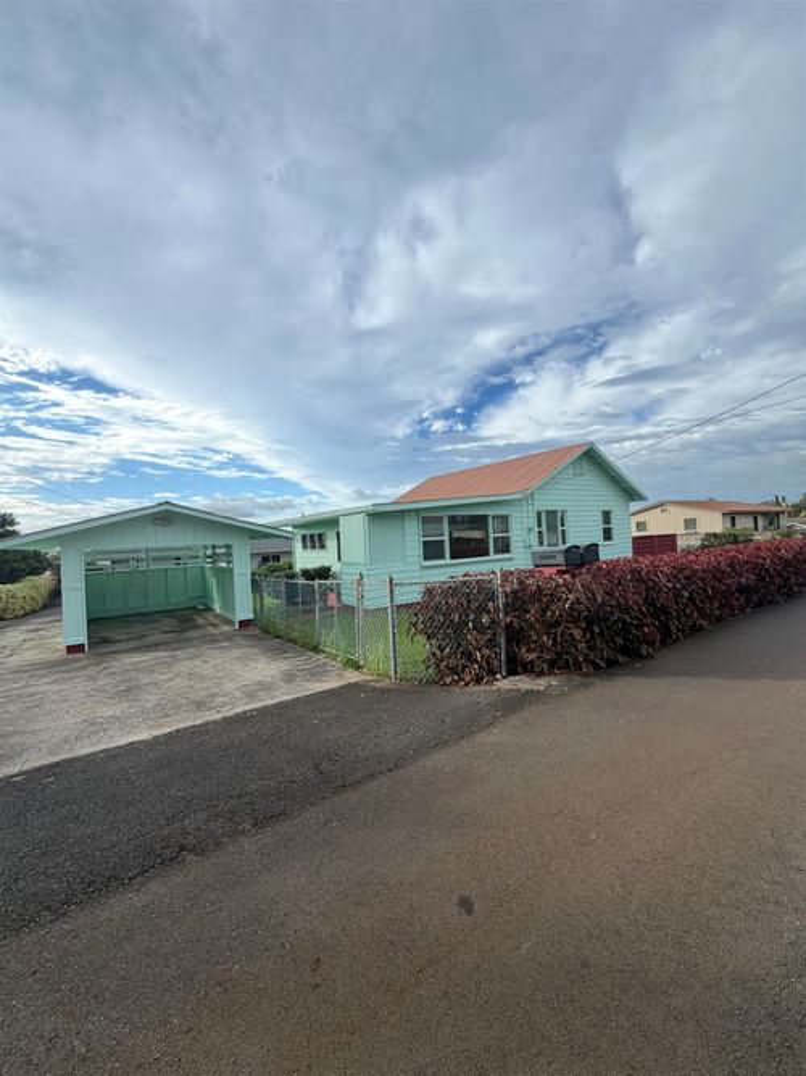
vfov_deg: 102.1
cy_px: 538
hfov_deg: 85.7
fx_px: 435
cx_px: 403
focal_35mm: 14
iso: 40
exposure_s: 1/225
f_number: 2.2
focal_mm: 2.22
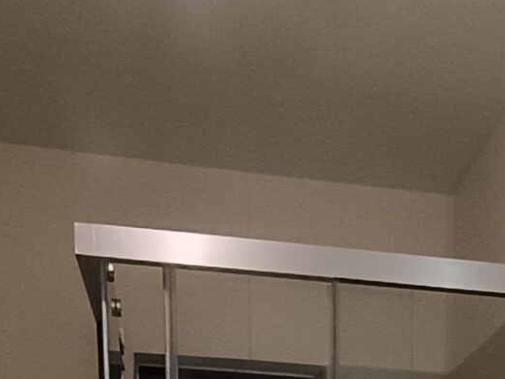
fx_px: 1138
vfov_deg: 13.8
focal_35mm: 78
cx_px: 433
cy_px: 890
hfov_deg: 24.4
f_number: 2.2
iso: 234
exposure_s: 1/100
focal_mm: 1.66
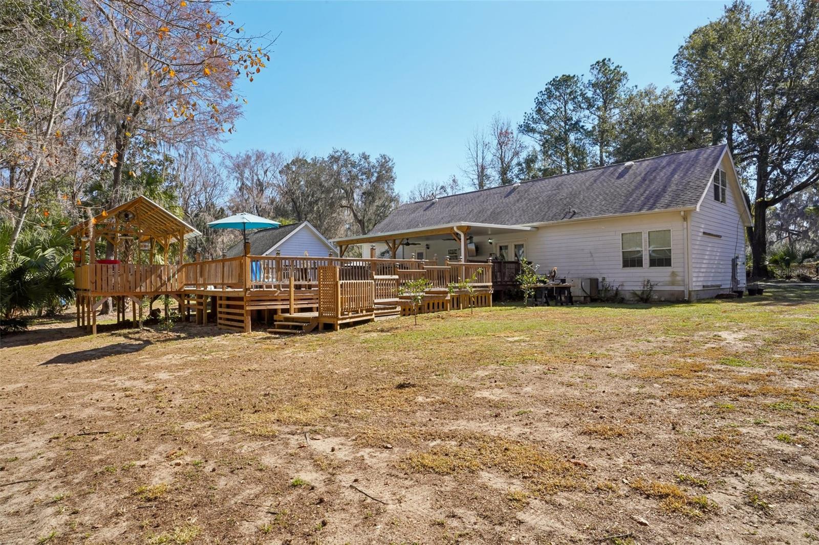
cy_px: 272
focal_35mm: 21
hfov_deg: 81.2
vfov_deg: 59.5
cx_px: 410
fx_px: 478
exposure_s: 1/30
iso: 100
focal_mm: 21
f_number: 20
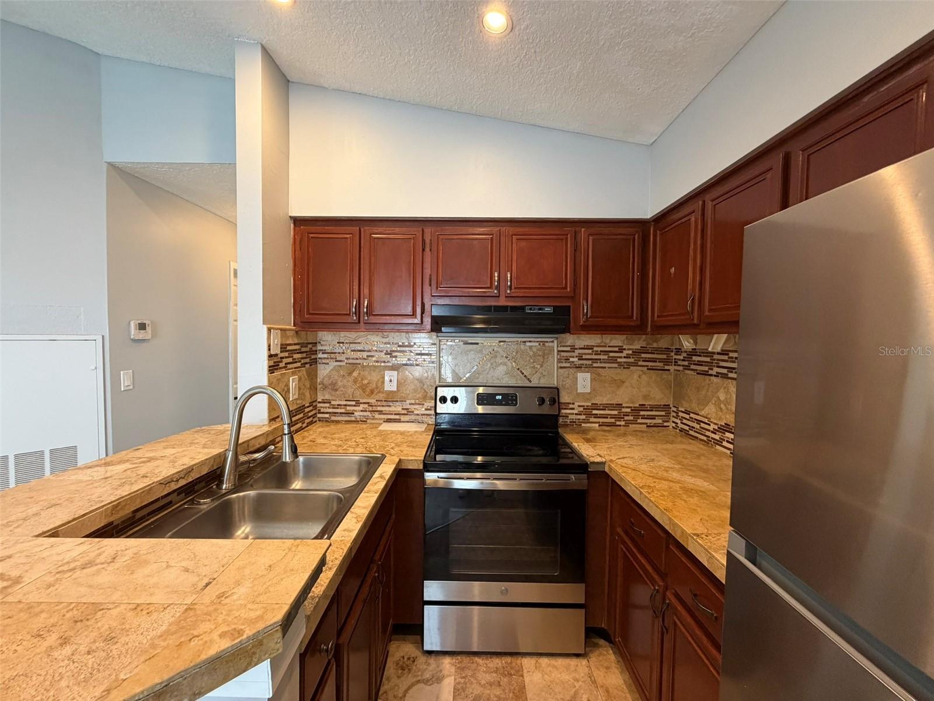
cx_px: 467
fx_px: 378
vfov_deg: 85.7
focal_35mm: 14
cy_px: 350
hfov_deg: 102.1
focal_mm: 2.22
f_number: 2.2
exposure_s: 1/60
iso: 320
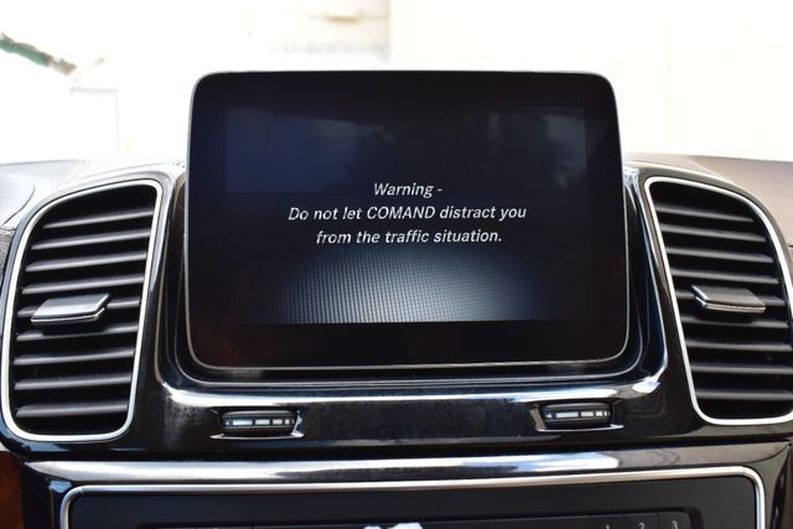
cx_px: 396
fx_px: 760
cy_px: 264
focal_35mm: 34
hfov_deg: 55.1
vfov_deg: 38.4
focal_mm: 23
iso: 400
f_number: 8
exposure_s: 1/80
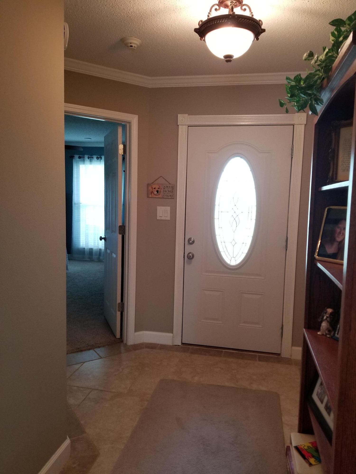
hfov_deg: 53.1
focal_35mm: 26
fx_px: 357
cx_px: 178
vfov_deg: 67.3
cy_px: 237
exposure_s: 1/40
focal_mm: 4.25
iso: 160
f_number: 1.7
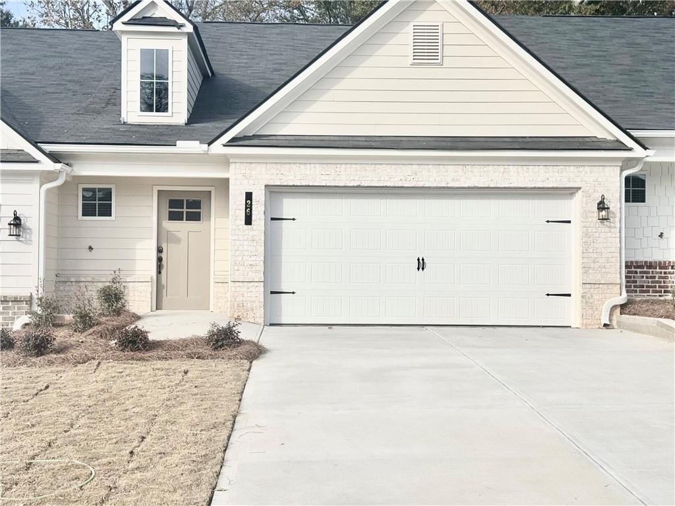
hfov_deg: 39.7
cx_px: 338
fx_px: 936
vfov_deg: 30.3
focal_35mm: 48
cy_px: 253
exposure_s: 1/4975
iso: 64
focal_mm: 6.76
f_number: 1.78
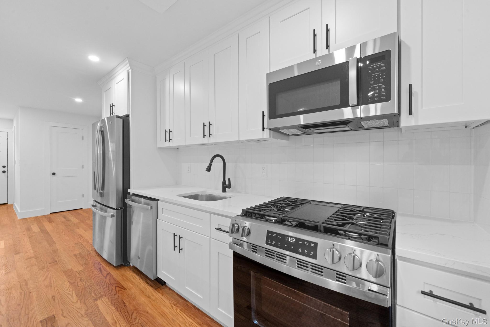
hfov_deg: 104.3
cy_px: 164
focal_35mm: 14
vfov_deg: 81.2
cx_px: 245
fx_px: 191
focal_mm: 14
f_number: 10
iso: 800
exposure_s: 1/15
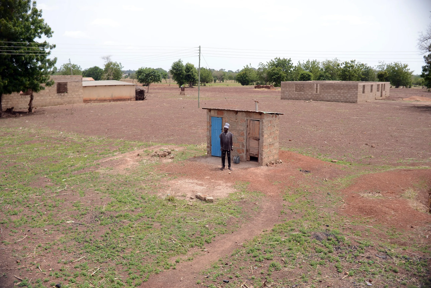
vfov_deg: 37.9
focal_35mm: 35
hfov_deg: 54.4
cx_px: 216
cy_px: 144
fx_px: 419
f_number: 2.8
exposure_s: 1/1000
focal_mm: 35
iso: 125
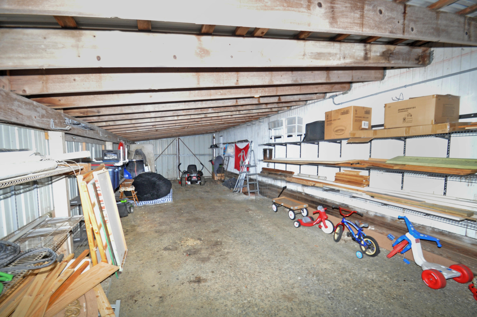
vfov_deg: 77.2
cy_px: 158
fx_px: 198
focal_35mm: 15
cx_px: 238
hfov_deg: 100.5
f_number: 4
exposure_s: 1/60
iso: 800
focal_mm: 10
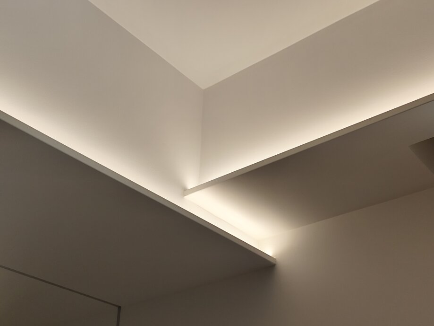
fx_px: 577
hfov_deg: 41.2
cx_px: 217
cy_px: 163
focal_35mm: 46
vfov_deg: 31.5
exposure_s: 1/107
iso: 50
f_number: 1.65
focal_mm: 6.14
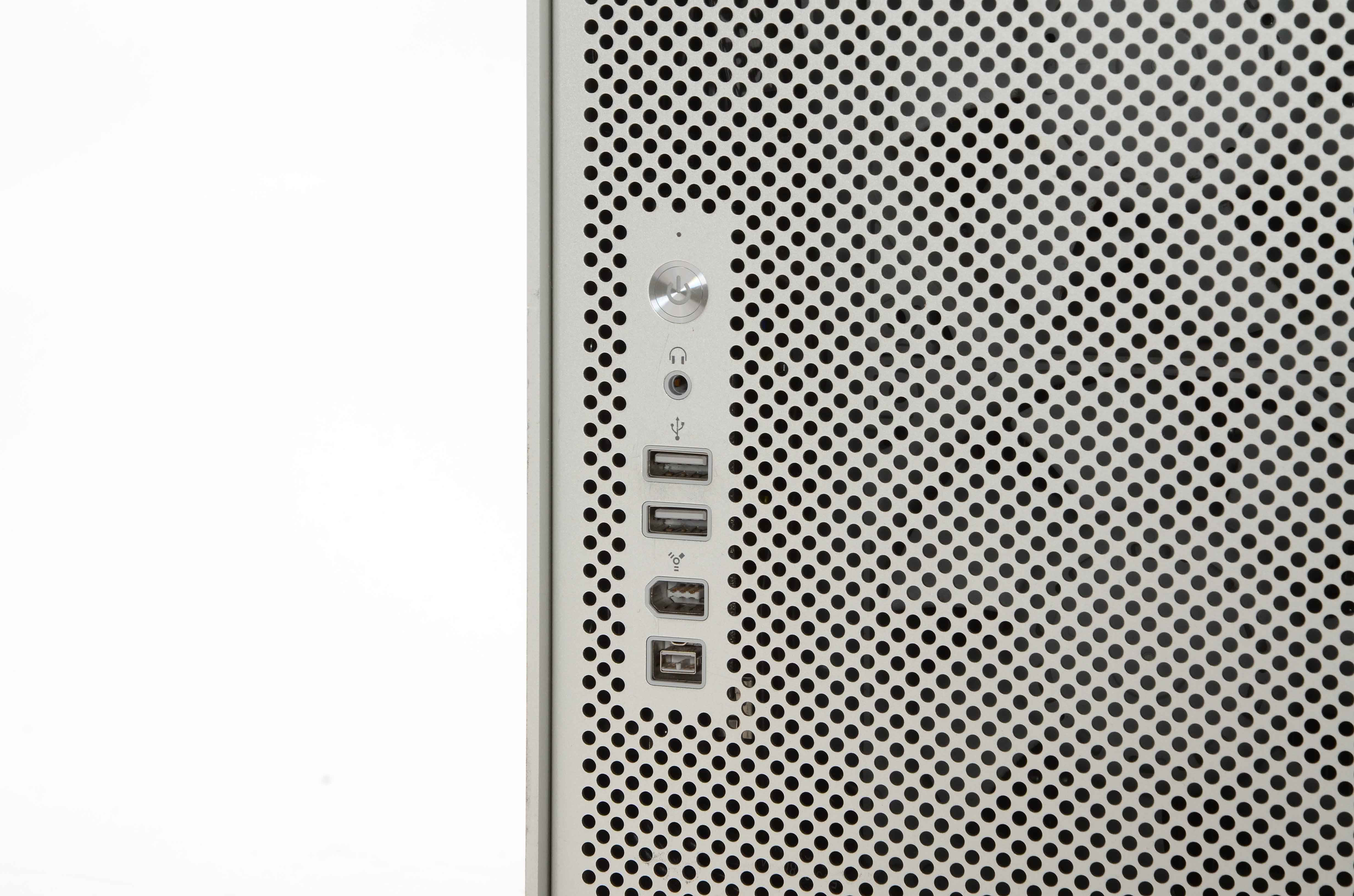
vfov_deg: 10.7
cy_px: 448
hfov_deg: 16.1
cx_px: 677
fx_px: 4785
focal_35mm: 128
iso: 200
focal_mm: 85
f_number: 14
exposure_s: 1/160
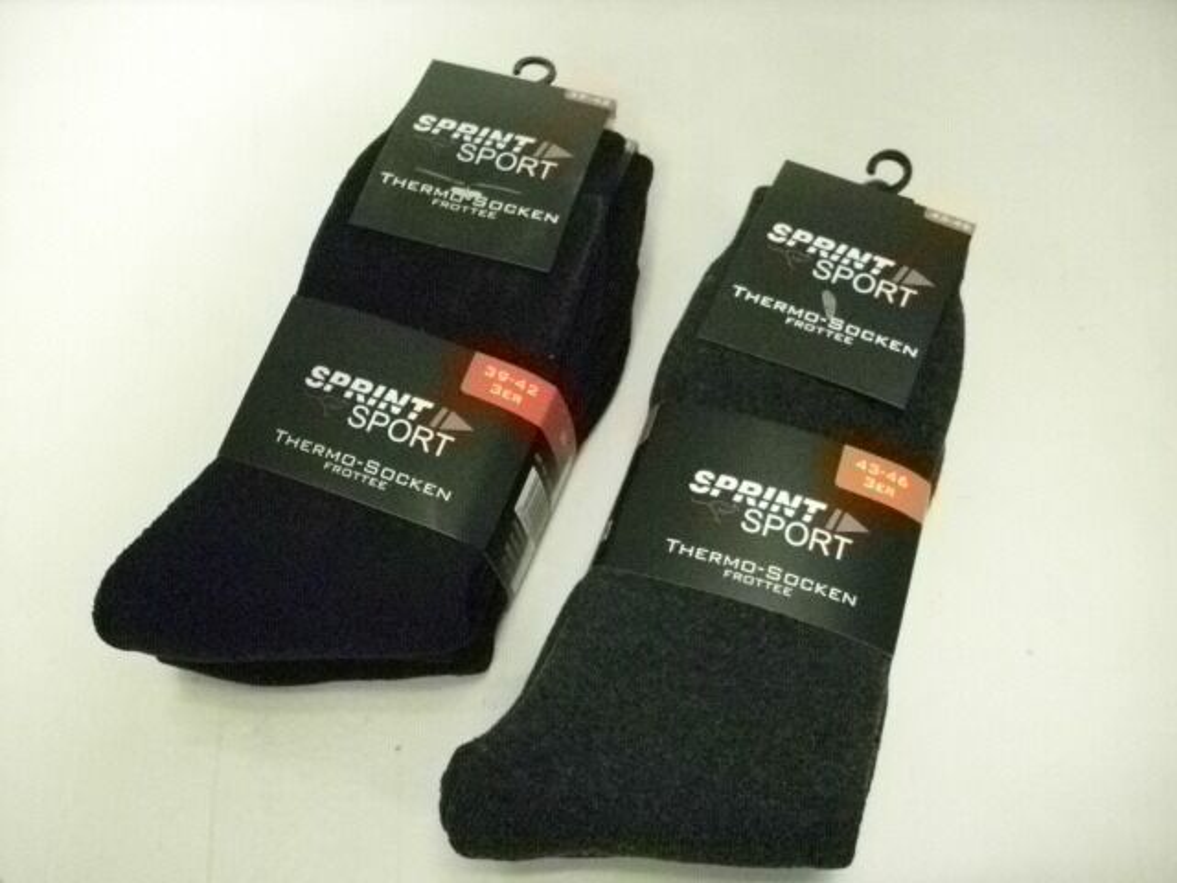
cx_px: 588
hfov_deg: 58.4
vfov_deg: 45.4
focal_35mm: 31
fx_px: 1054
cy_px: 442
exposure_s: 1/60
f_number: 2.8
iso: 800
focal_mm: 6.2
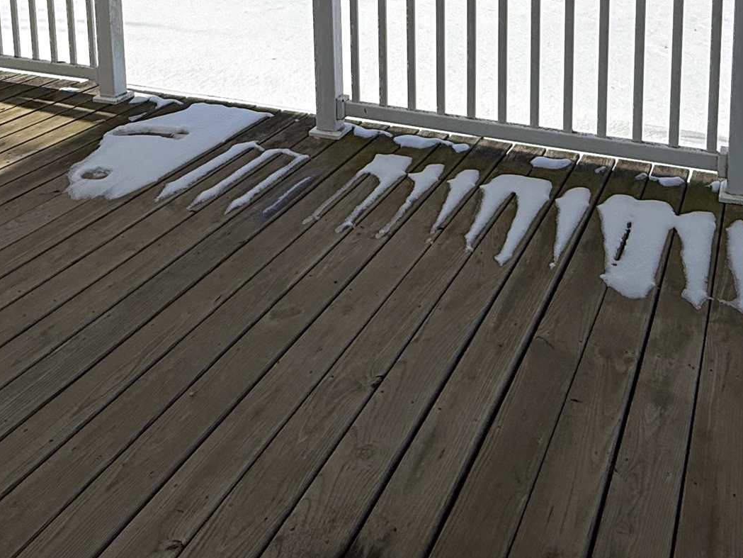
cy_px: -62
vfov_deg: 31.1
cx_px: 402
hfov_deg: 45.7
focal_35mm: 41
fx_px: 880
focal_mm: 2.22
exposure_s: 1/3663
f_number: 2.2
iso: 50
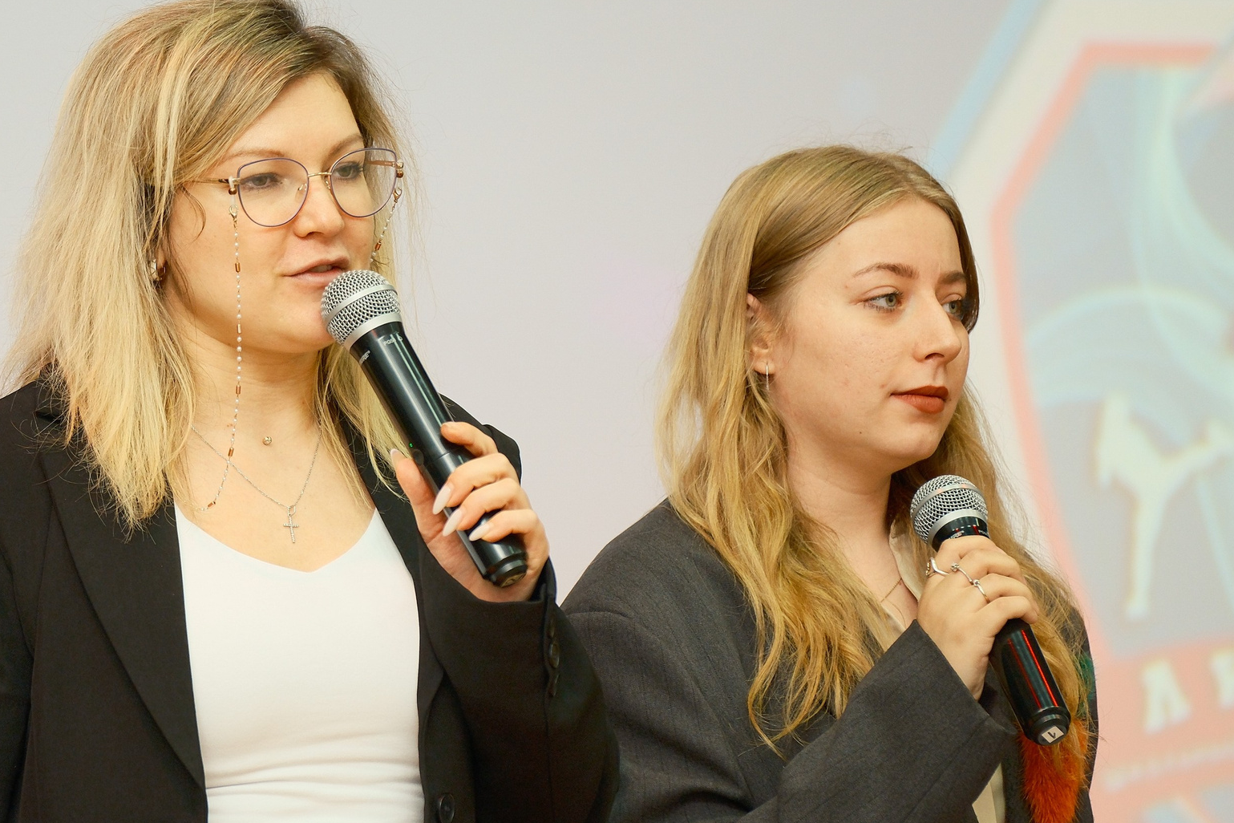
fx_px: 11516
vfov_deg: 4.1
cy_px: 478
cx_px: 395
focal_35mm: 336
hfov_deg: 6.1
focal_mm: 134.4
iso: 1250
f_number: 2.8
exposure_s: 1/100
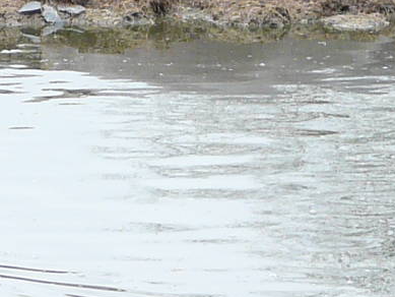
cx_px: 49
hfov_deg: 3.3
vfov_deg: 2.5
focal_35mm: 605
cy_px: -156
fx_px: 6906
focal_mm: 15.1
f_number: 4
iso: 100
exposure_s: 1/125
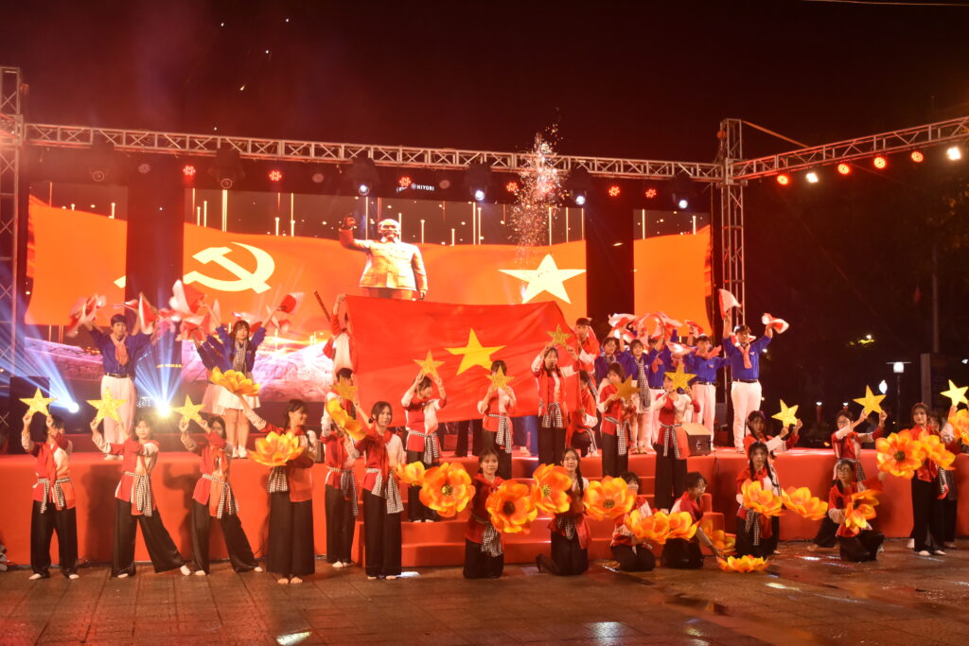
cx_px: 484
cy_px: 323
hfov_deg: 43.6
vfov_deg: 29.9
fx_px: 1211
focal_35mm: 45
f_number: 4
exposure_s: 1/100
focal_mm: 30
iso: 640
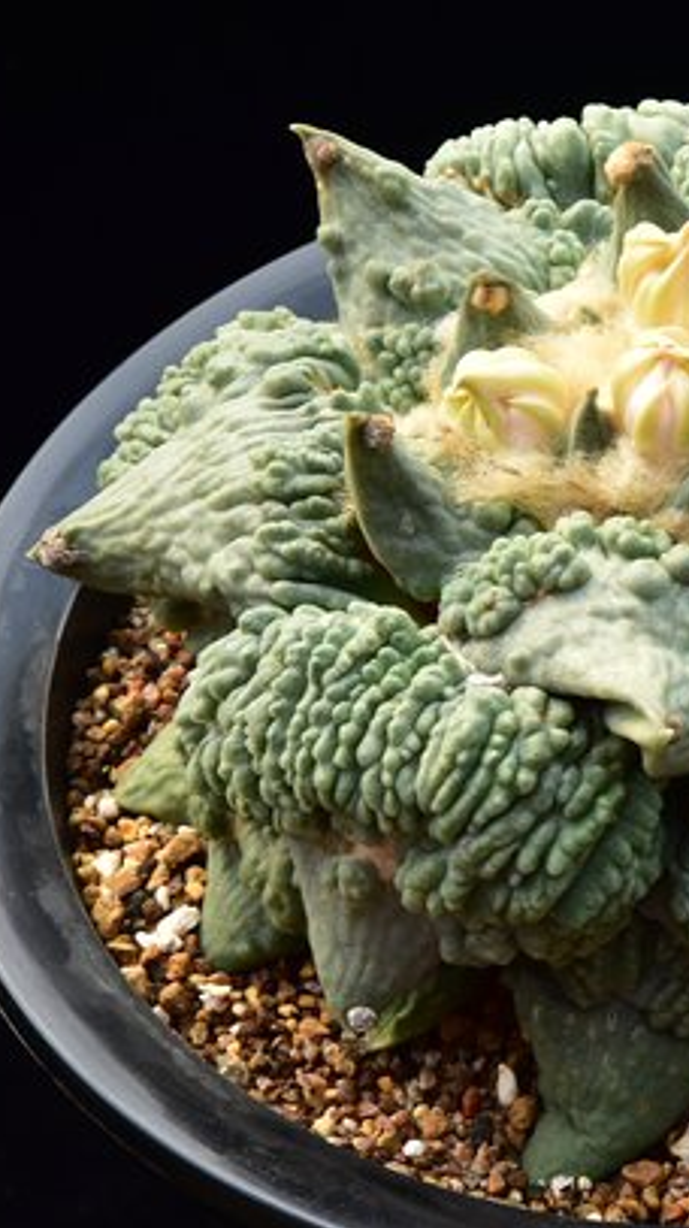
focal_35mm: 178
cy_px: 616
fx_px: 5782
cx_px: 689
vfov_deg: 12.1
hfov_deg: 6.8
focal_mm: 75
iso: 400
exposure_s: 1/25
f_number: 13
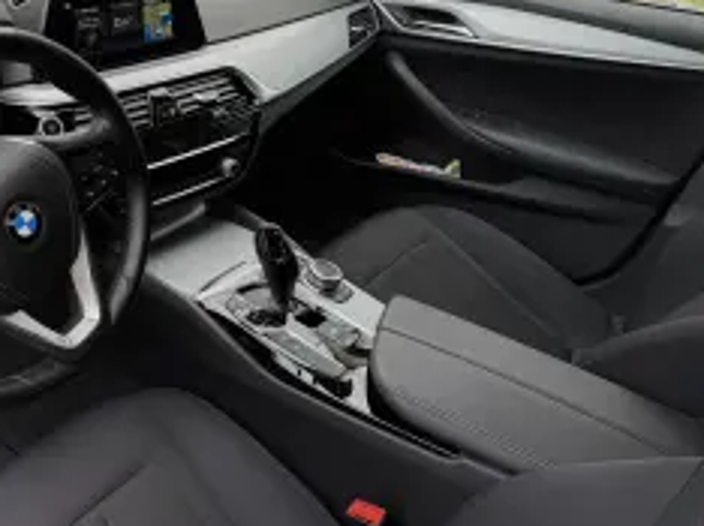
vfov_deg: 38.4
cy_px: 201
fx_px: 752
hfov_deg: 48.2
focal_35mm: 37
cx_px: 174
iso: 100
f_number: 1.78
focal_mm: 6.76
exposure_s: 1/236
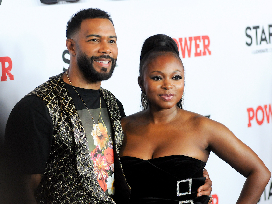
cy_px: 102
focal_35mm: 190
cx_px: 139
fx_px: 1493
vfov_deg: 7.8
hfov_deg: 10.4
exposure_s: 1/100
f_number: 5
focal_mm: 116
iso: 1600
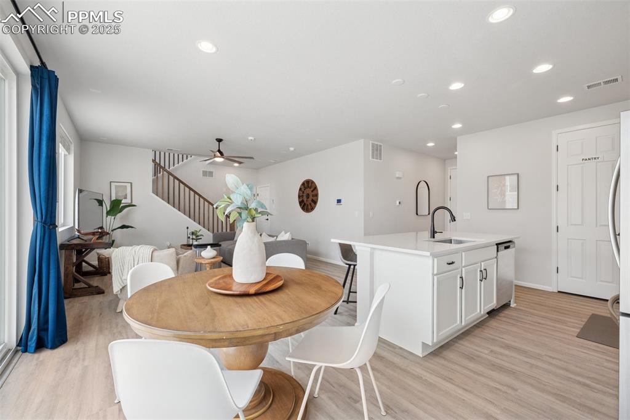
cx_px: 315
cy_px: 210
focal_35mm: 15
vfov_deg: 77.3
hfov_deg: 100.4
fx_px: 262
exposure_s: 1/3.33
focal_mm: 15
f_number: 11
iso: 100
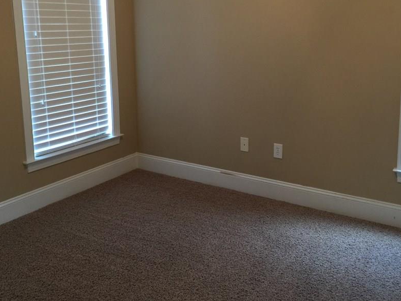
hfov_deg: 49.0
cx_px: 195
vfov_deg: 37.5
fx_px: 440
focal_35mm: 38
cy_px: 113
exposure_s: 1/15
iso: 100
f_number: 2.2
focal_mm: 4.15
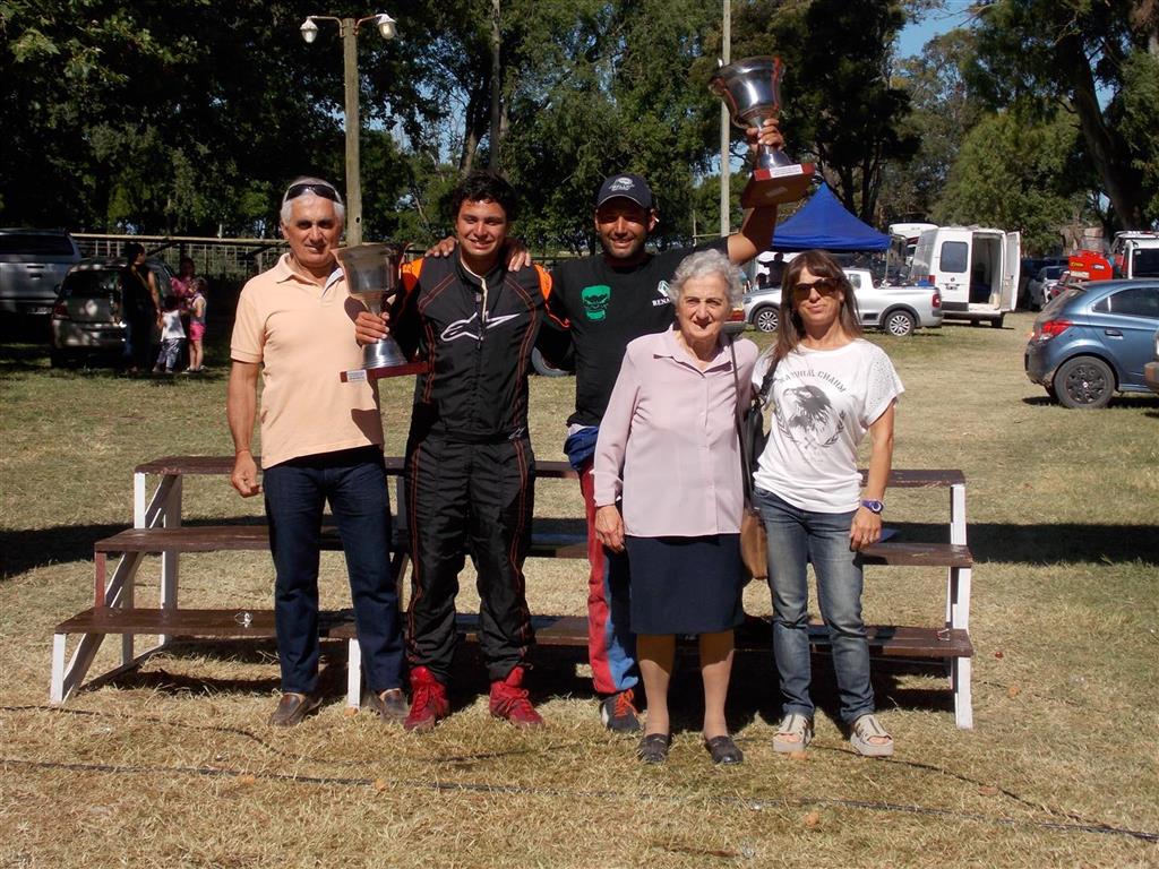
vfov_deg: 22.6
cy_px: 434
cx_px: 580
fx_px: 2176
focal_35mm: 65
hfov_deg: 29.8
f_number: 4.1
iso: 80
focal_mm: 11.5
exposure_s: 1/1000
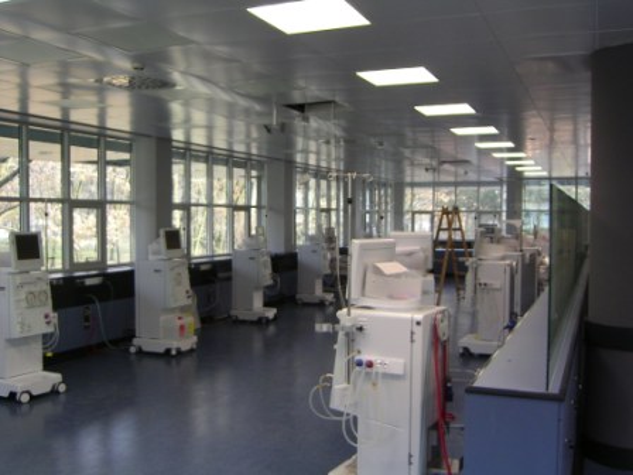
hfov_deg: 51.4
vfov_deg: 39.7
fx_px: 658
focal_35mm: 36
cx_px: 316
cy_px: 238
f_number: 2.8
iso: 71
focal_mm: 5.6
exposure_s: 1/47.8
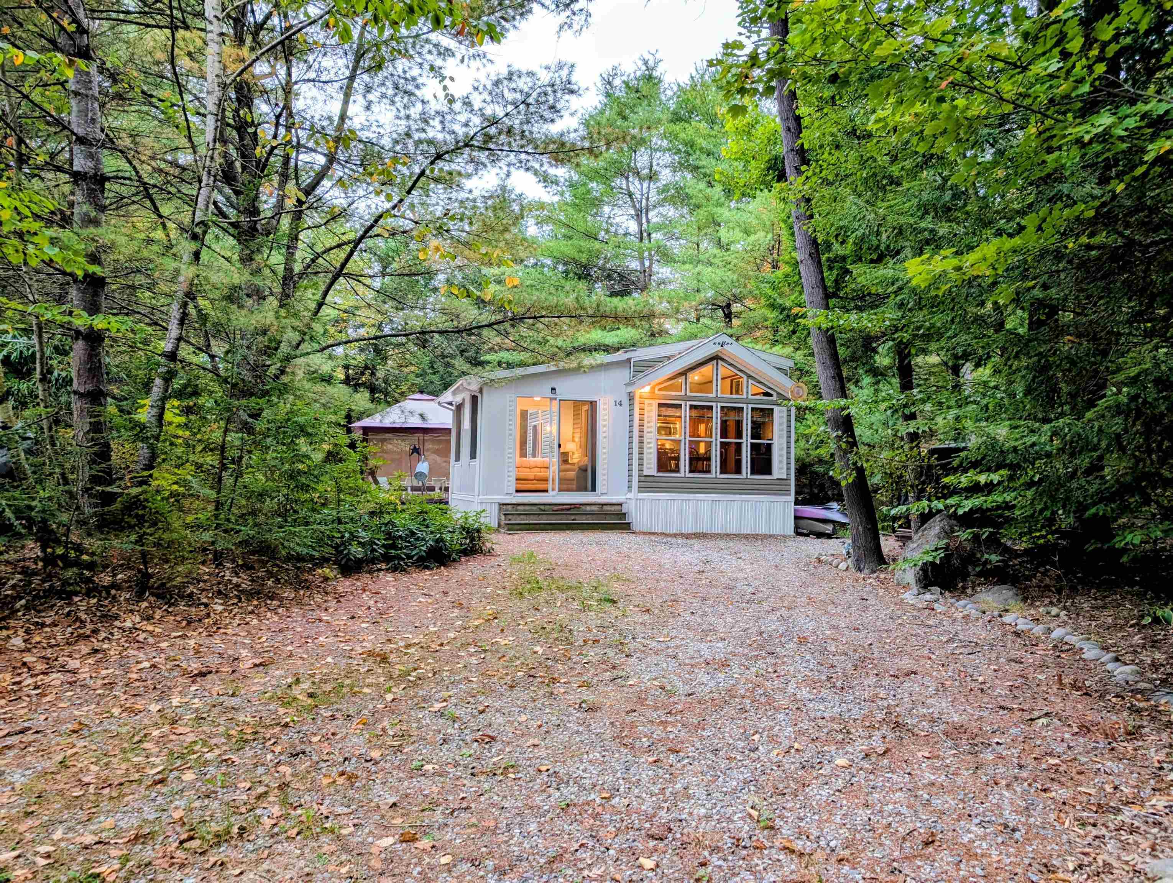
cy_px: 442
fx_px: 814
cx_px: 586
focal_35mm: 24
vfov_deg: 56.9
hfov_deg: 71.5
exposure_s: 1/23.8
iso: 61
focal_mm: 6.9
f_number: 1.68
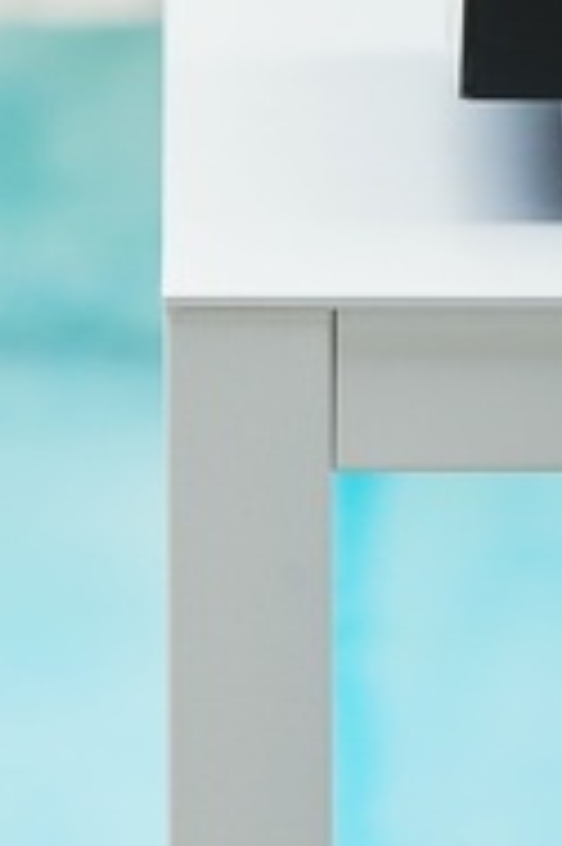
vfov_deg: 2.6
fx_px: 18884
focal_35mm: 805
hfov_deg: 1.7
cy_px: 855
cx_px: 67
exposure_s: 1/250
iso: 100
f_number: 10
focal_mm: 200
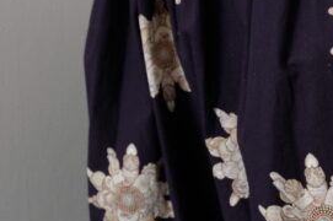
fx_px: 859
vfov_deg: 14.7
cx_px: 342
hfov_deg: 21.1
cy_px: 121
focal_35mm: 93
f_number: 5.6
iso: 2500
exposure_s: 1/125
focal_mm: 24.3
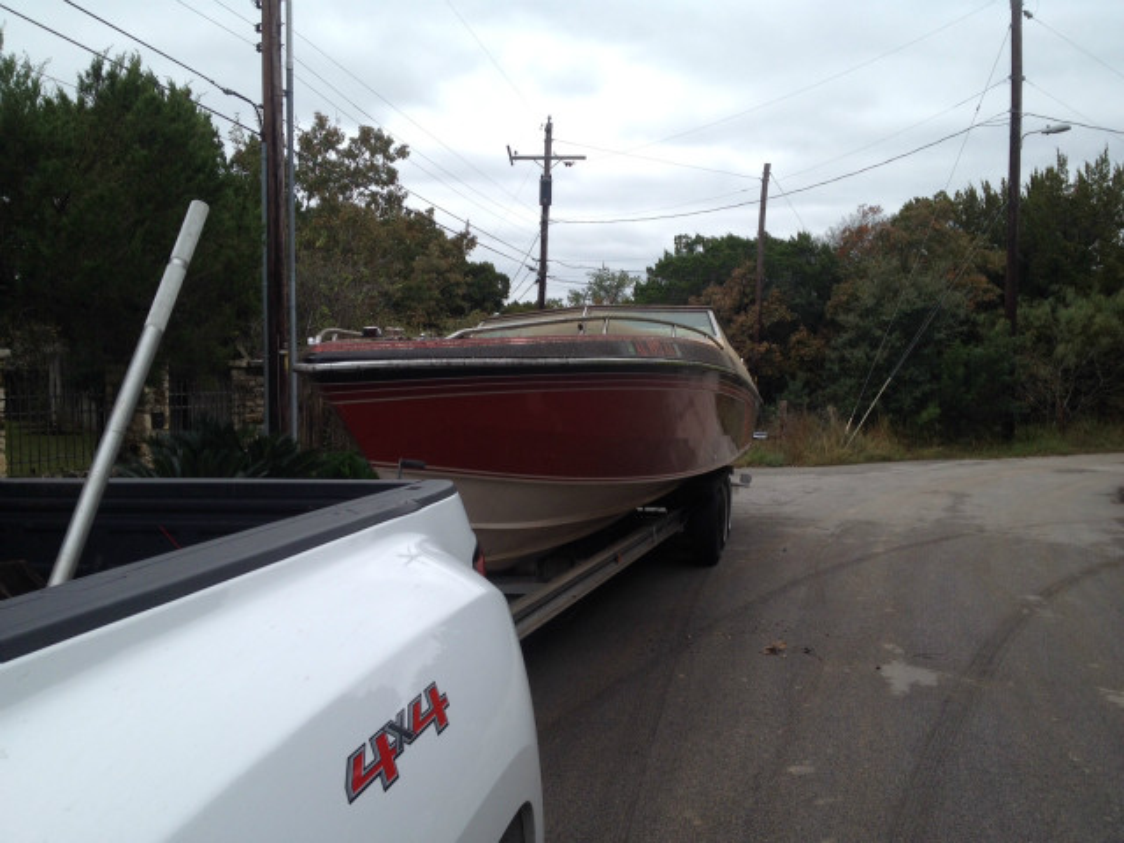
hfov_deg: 52.6
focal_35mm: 35
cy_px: 422
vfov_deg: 40.7
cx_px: 562
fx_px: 1136
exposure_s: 1/373
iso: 50
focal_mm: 4.28
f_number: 2.4
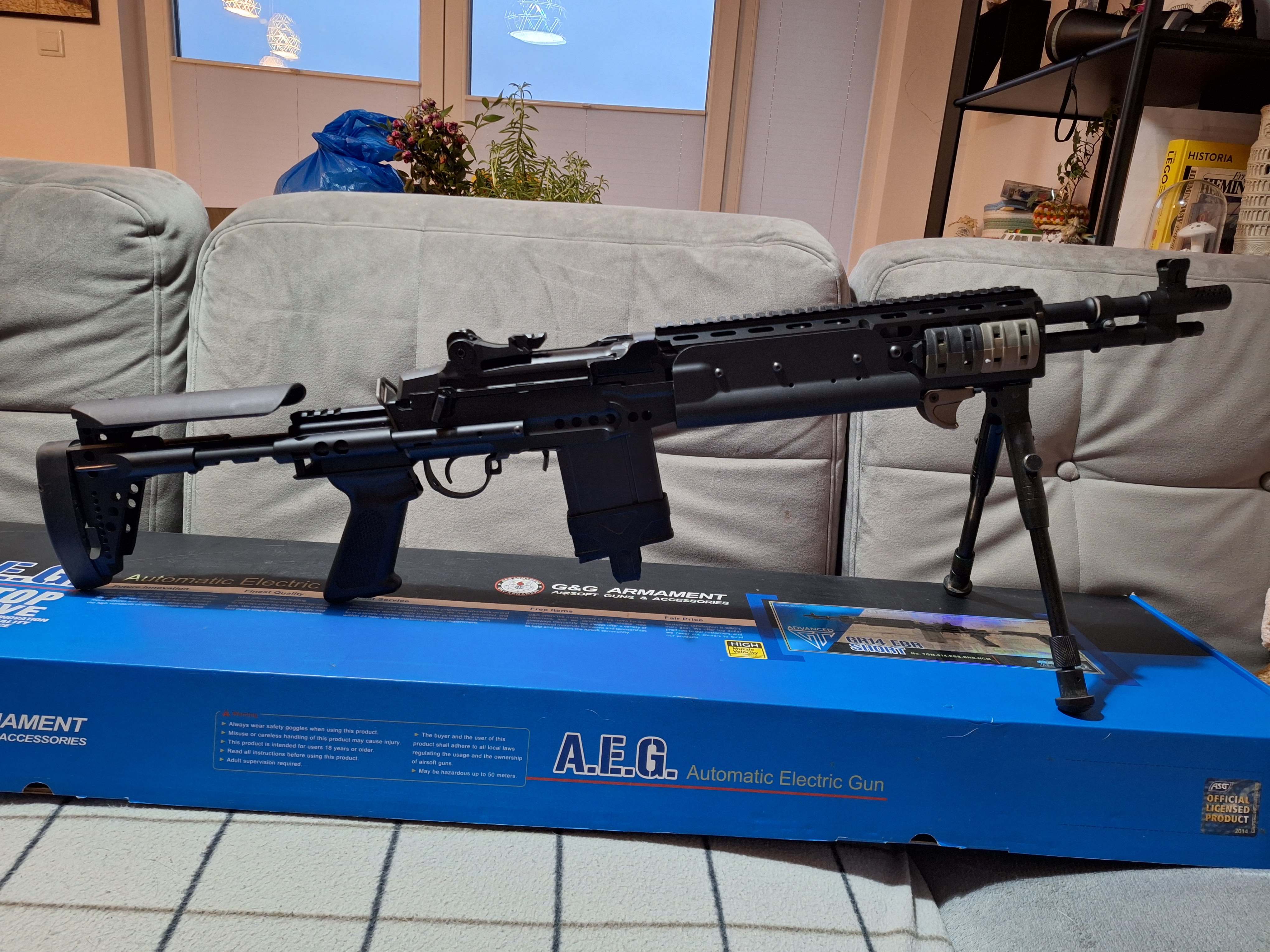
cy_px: 476
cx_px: 635
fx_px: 844
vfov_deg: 58.9
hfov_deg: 73.9
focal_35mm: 23
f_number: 1.8
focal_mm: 5.54
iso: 400
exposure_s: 1/25
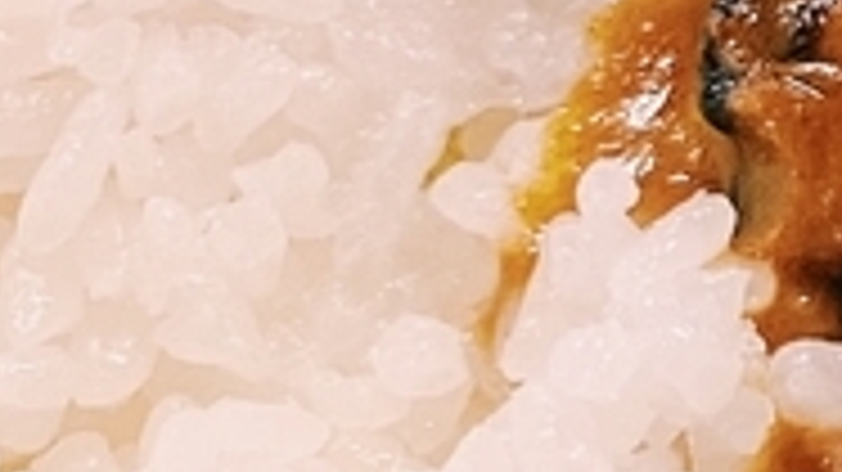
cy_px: 76
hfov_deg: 9.8
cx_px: 2305
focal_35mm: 182
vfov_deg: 6.7
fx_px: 4062
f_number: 1.8
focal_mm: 4.25
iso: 200
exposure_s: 1/60
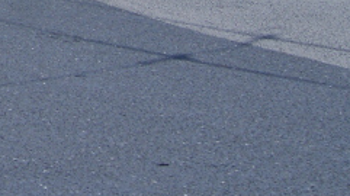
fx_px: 1891
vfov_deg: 5.6
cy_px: -395
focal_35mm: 204
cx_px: -489
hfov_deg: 9.4
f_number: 8
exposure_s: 1/320
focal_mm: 24
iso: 100
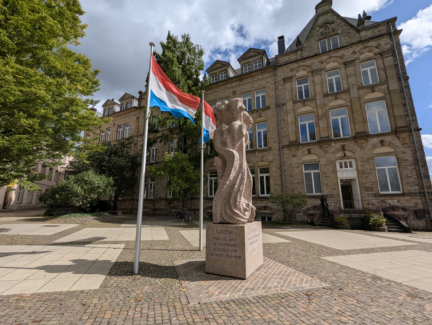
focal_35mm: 16
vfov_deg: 78.2
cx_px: 216
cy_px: 162
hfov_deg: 94.4
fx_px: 200
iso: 45
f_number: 2.2
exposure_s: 1/2381
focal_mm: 2.35
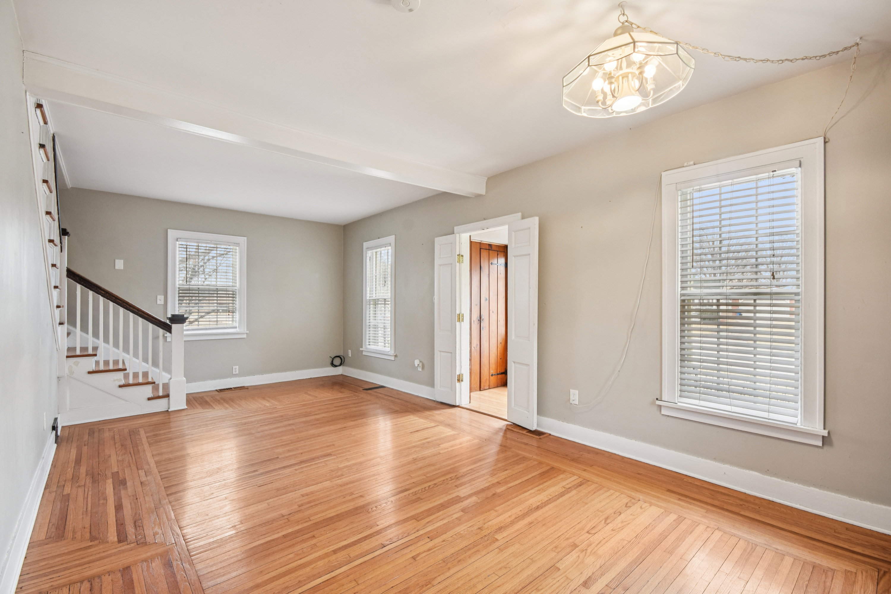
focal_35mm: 15
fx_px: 371
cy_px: 297
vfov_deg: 77.3
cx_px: 446
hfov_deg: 100.4
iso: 400
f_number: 8
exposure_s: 1/30
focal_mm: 10
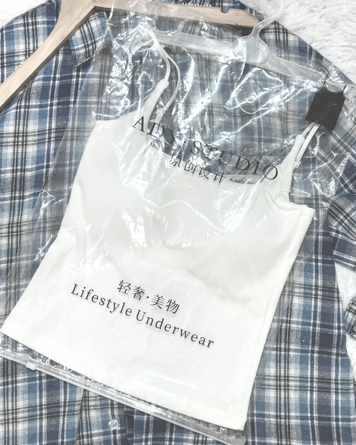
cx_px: 177
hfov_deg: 29.7
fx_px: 672
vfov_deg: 36.7
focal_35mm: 51
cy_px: 233
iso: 80
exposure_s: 1/100
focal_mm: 6.86
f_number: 1.78
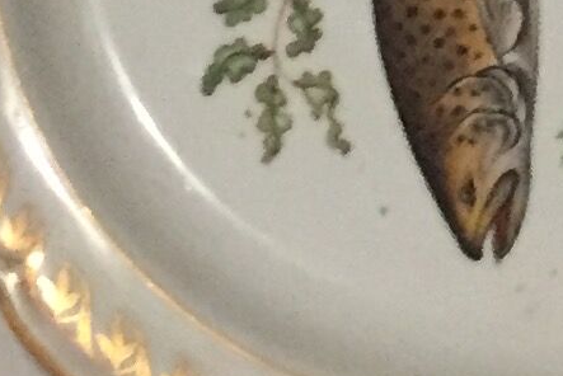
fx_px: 3474
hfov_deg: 9.2
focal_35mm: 222
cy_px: -716
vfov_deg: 5.8
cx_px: 619
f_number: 2.2
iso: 250
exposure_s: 1/25
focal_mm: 4.15
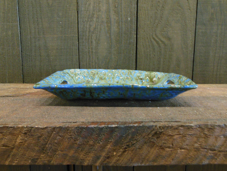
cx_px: 114
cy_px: 86
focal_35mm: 33
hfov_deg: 55.4
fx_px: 216
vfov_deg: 42.9
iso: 500
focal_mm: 6
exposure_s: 1/8
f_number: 3.5
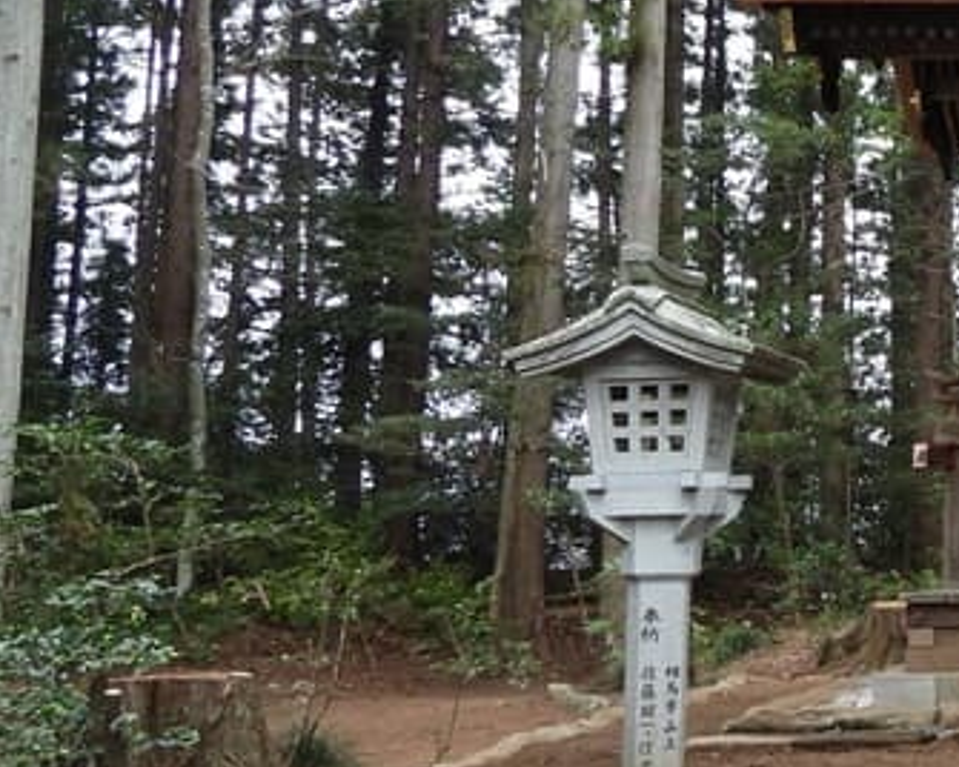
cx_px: 1380
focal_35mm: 70
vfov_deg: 21.7
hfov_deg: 22.8
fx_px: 1987
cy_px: 223
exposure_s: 1/250
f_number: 2.8
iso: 100
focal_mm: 4.3
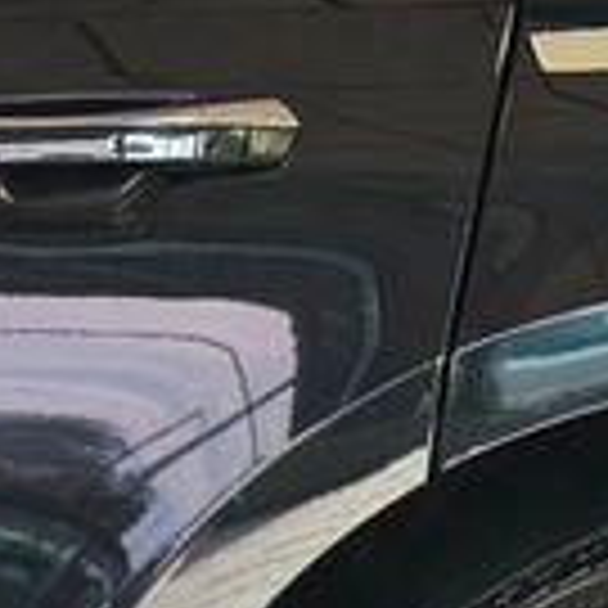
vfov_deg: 8.6
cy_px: 635
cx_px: 1311
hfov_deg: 8.2
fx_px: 3994
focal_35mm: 201
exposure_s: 1/135
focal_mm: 6.86
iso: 100
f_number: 1.78
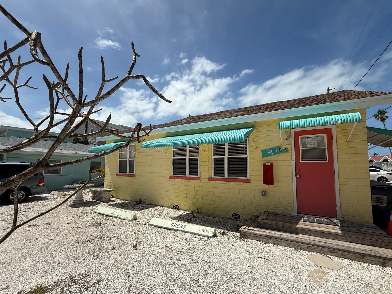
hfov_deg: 98.1
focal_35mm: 15
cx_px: 202
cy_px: 155
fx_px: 170
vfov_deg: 81.7
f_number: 2.2
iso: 50
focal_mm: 2.22
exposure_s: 1/4149
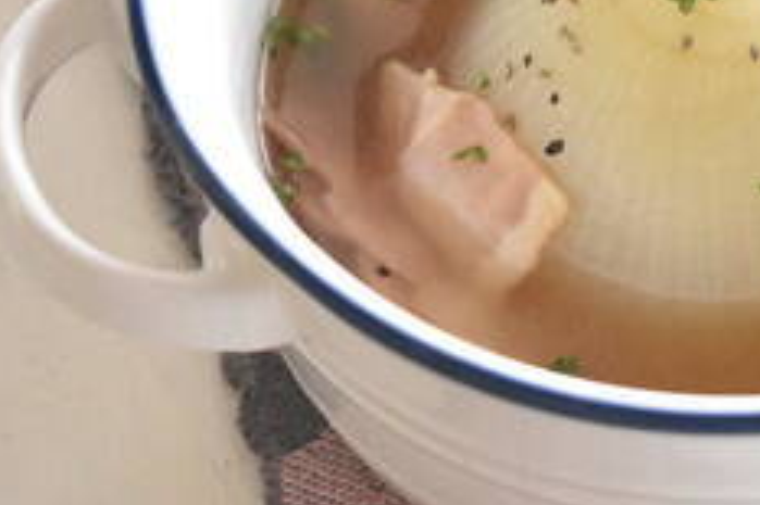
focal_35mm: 212
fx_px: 4478
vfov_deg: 6.5
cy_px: 94
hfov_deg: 9.6
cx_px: 737
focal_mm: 55
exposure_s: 1/160
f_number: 6.3
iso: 6400
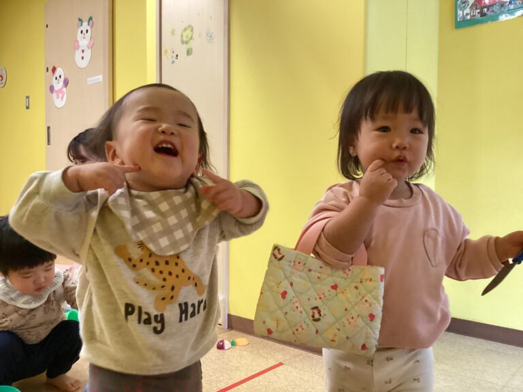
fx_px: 468
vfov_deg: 45.4
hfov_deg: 58.4
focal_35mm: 31
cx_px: 262
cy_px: 196
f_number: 2.4
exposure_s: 1/60
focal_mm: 3.3
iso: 320
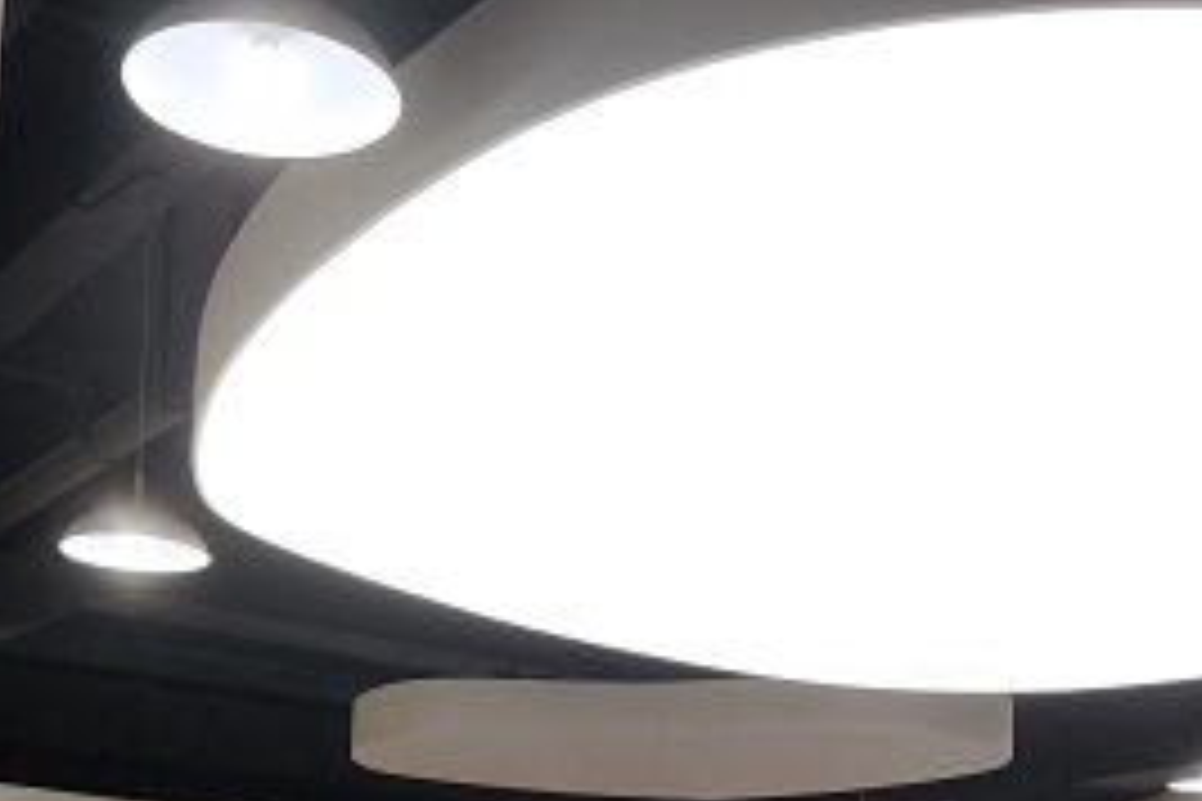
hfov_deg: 31.9
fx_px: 2103
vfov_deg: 20.2
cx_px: 585
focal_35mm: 63
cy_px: 968
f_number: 1.65
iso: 200
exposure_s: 1/100
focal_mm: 4.75
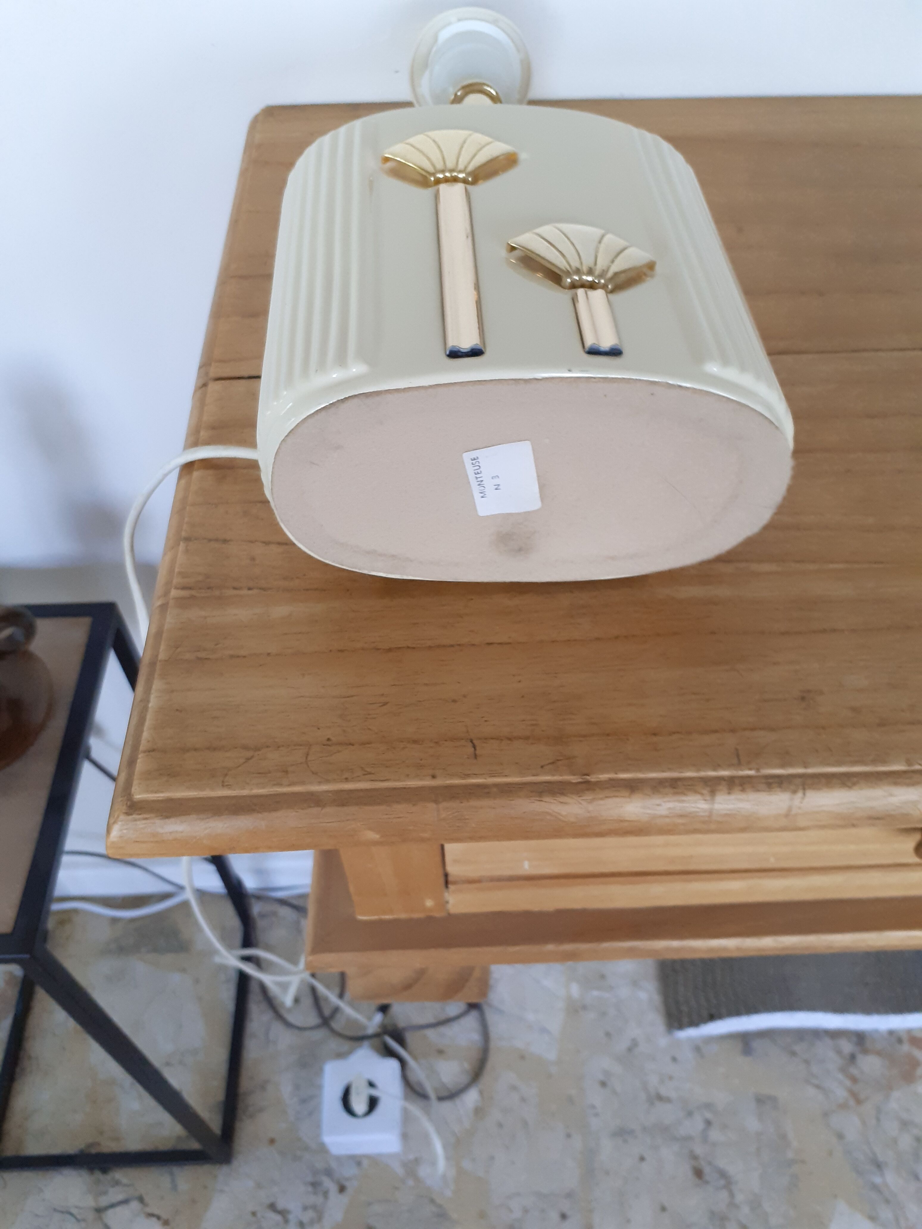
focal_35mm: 27
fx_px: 959
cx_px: 461
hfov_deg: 51.4
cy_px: 614
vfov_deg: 65.3
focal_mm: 3.6
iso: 160
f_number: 1.9
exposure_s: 1/50
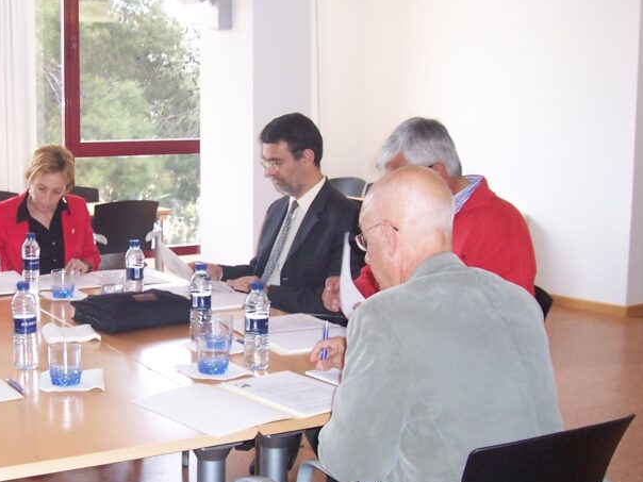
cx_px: 144
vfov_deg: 27.0
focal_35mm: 54
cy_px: 243
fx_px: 1003
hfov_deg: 34.6
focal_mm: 5.6
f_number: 2.7
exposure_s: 1/90
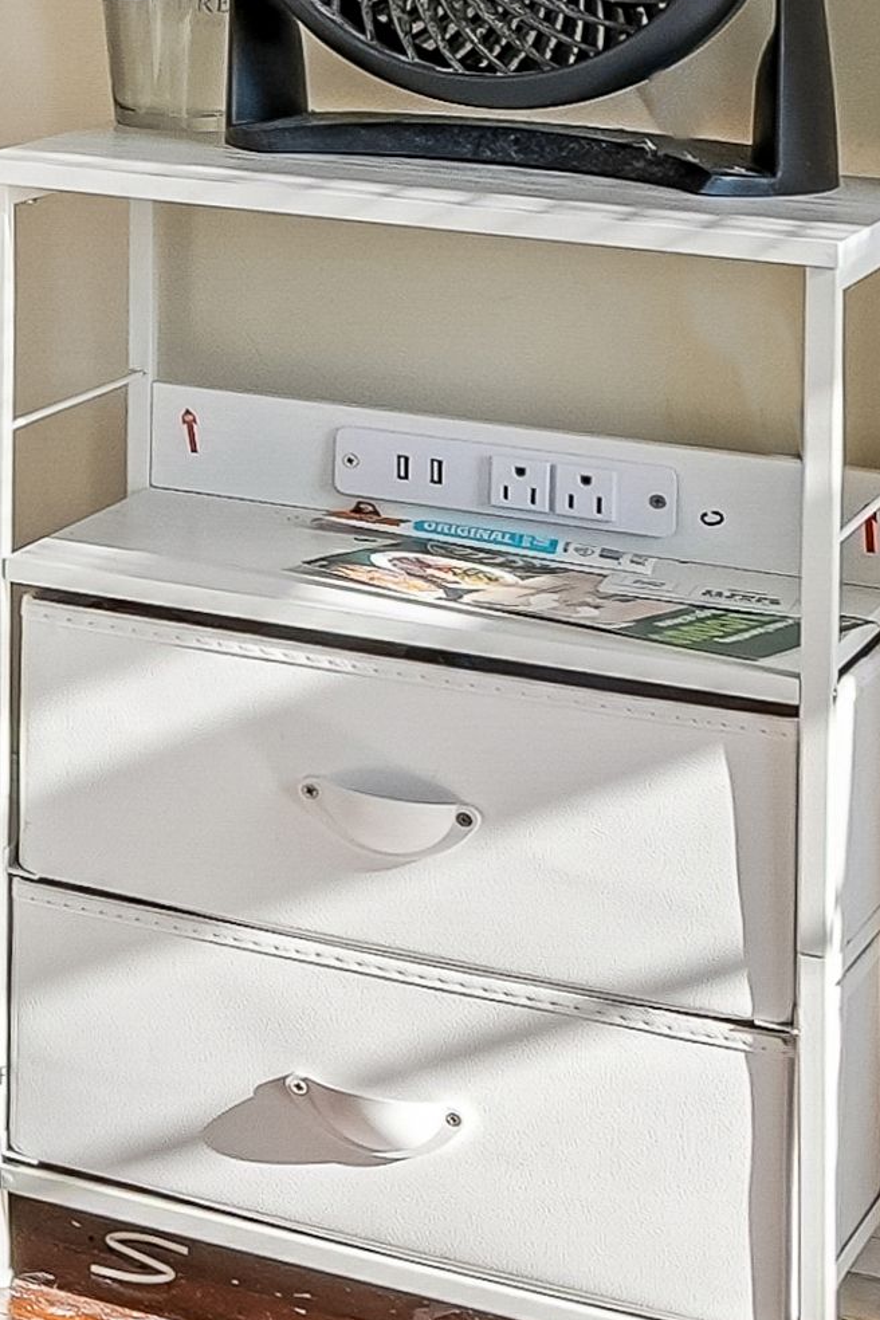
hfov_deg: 8.4
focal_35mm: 114
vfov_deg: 16.7
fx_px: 4180
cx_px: -2318
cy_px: -494
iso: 400
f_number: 7.1
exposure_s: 1/100
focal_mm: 16
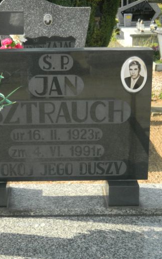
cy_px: 131
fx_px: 558
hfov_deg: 16.5
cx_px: 51
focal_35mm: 79
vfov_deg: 26.2
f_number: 4.2
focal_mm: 9.9
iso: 113
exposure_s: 1/264
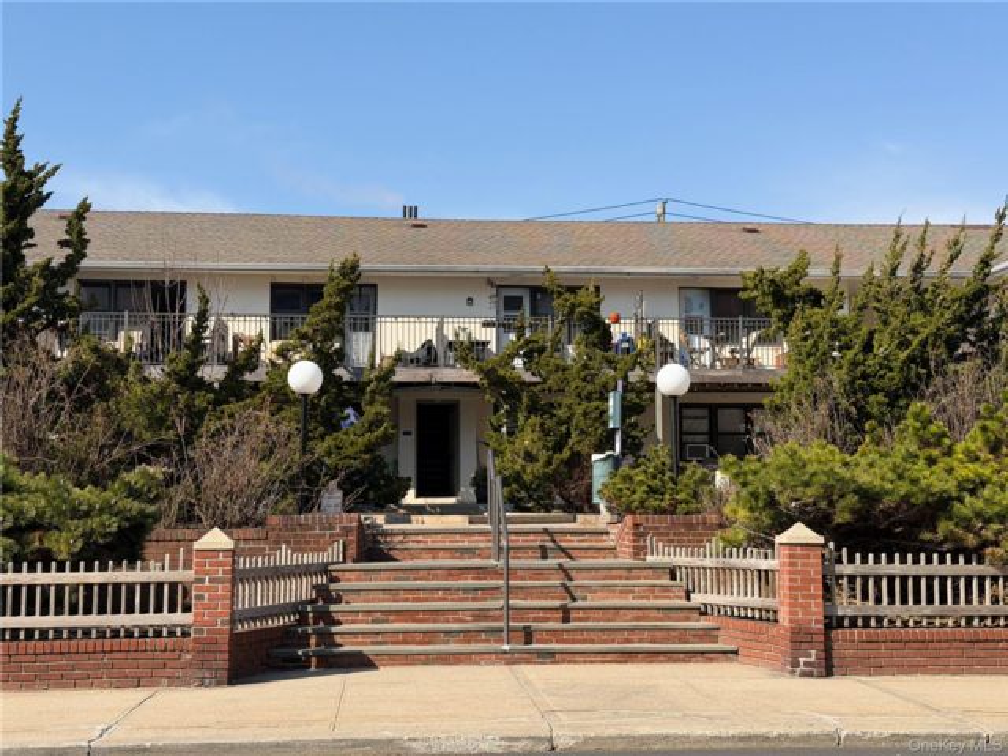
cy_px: 378
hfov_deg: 39.7
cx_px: 504
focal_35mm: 48
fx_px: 1398
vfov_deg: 30.3
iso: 64
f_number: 1.78
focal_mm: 6.76
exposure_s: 1/3534
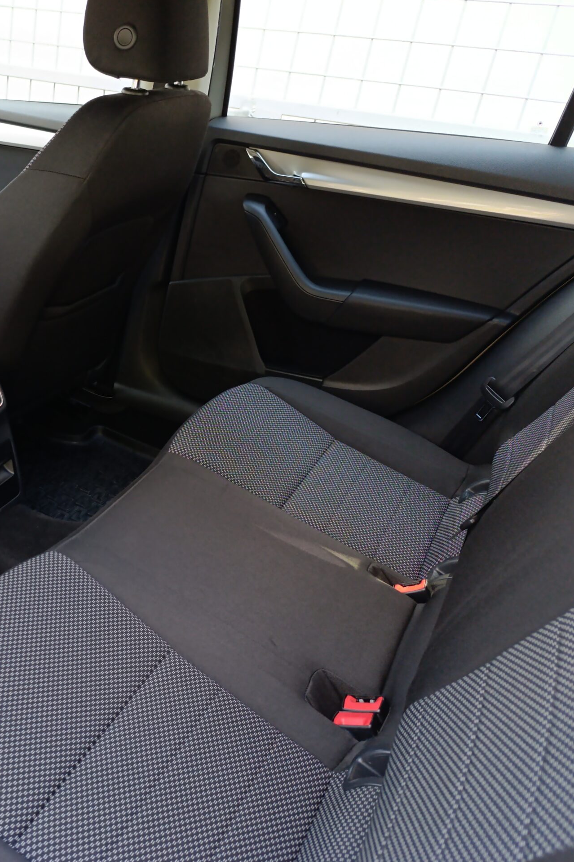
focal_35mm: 32
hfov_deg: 38.0
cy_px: 432
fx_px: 765
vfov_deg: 58.7
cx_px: 46
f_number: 1.6
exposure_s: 1/100
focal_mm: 6.14
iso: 400
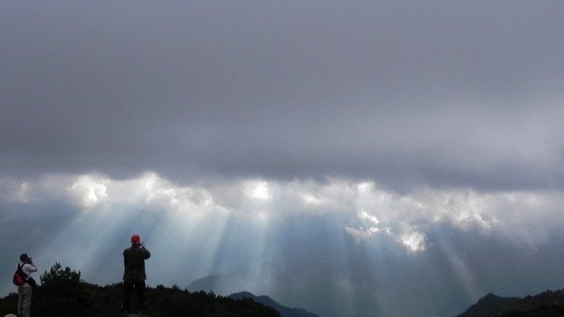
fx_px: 673
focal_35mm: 45
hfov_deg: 45.5
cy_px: 162
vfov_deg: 26.5
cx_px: 281
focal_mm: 7.3
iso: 160
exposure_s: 1/460
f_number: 7.1
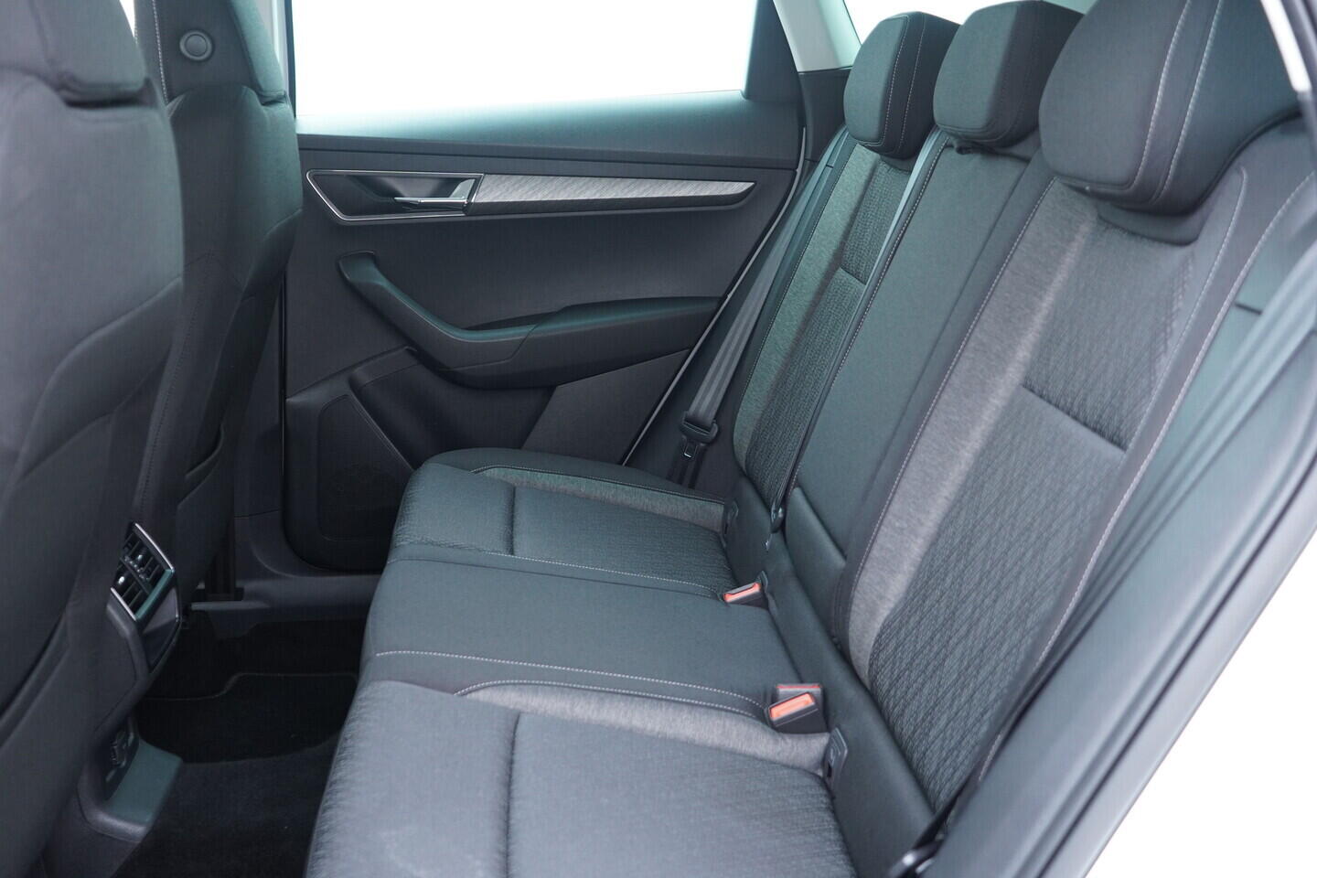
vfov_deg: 36.9
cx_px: 658
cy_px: 439
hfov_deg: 53.1
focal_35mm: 36
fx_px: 1317
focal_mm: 24
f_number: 2.8
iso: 800
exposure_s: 1/40
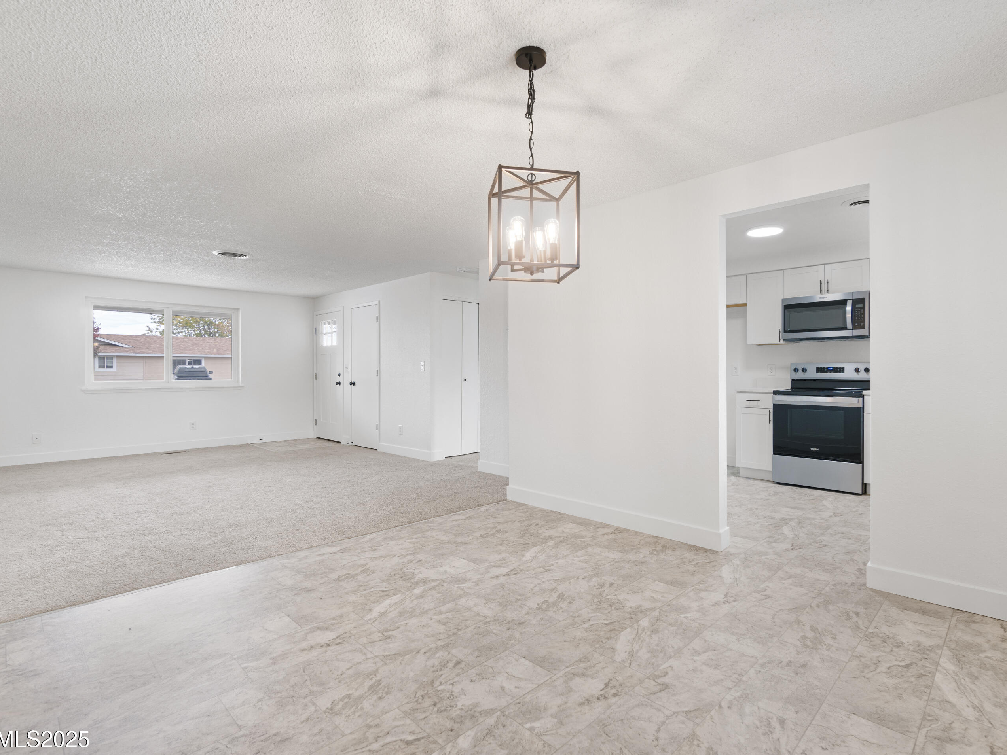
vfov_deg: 74.7
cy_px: 380
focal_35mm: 17
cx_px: 539
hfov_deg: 90.9
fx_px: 495
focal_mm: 10
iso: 100
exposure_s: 1/1.25
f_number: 6.3
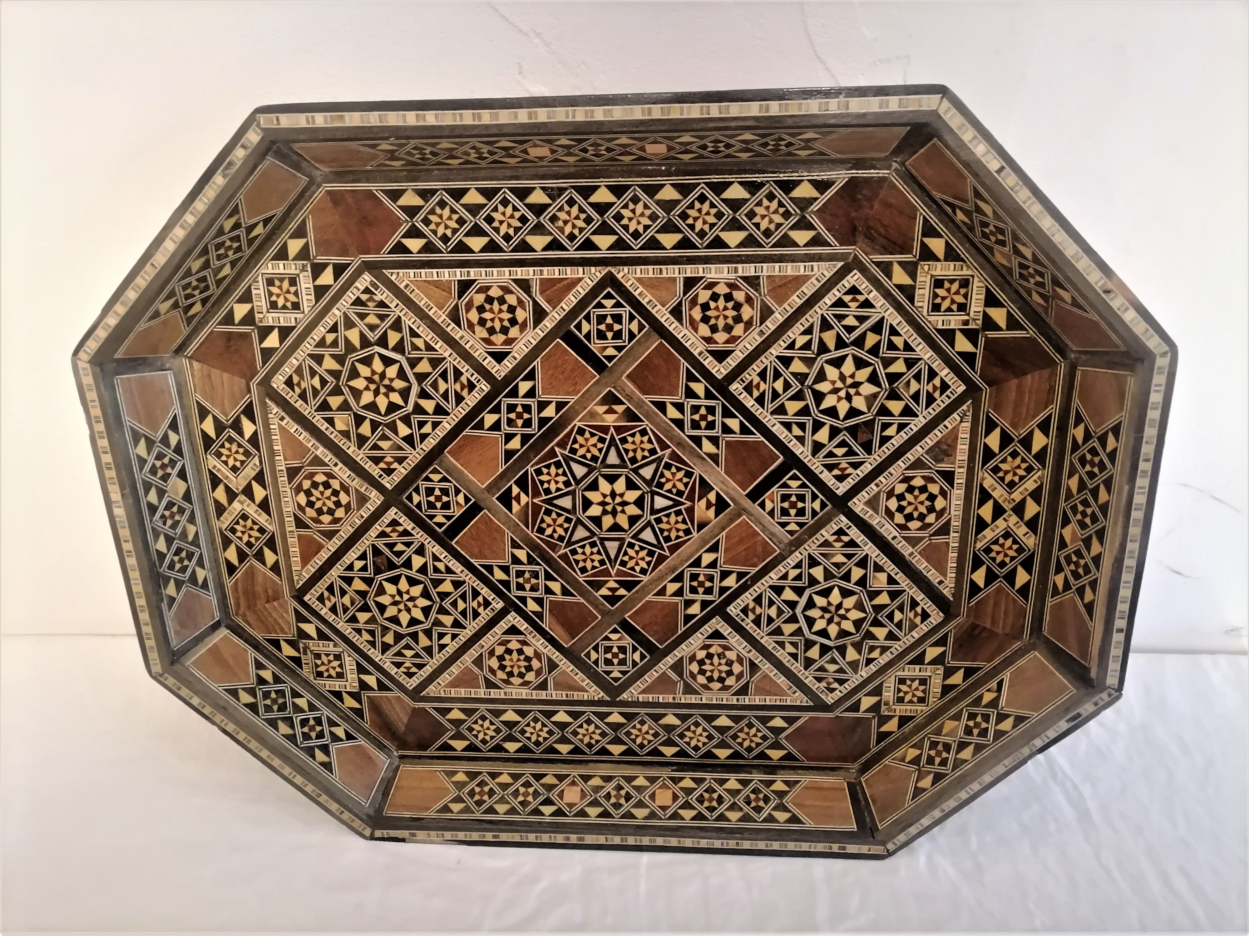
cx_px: 624
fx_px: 938
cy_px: 468
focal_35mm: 26
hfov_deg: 67.3
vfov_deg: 53.1
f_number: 1.8
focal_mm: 5.4
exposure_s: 1/25
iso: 1250
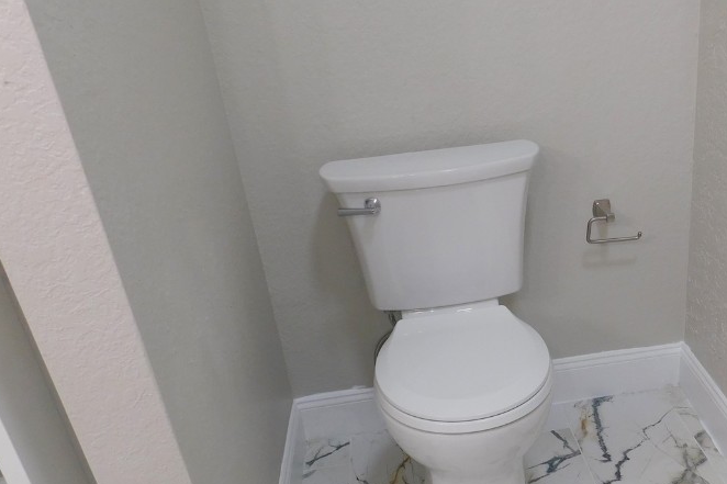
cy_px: 350
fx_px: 747
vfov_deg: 35.3
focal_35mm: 37
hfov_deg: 50.6
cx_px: 504
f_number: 3
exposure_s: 1/30
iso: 125
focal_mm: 4
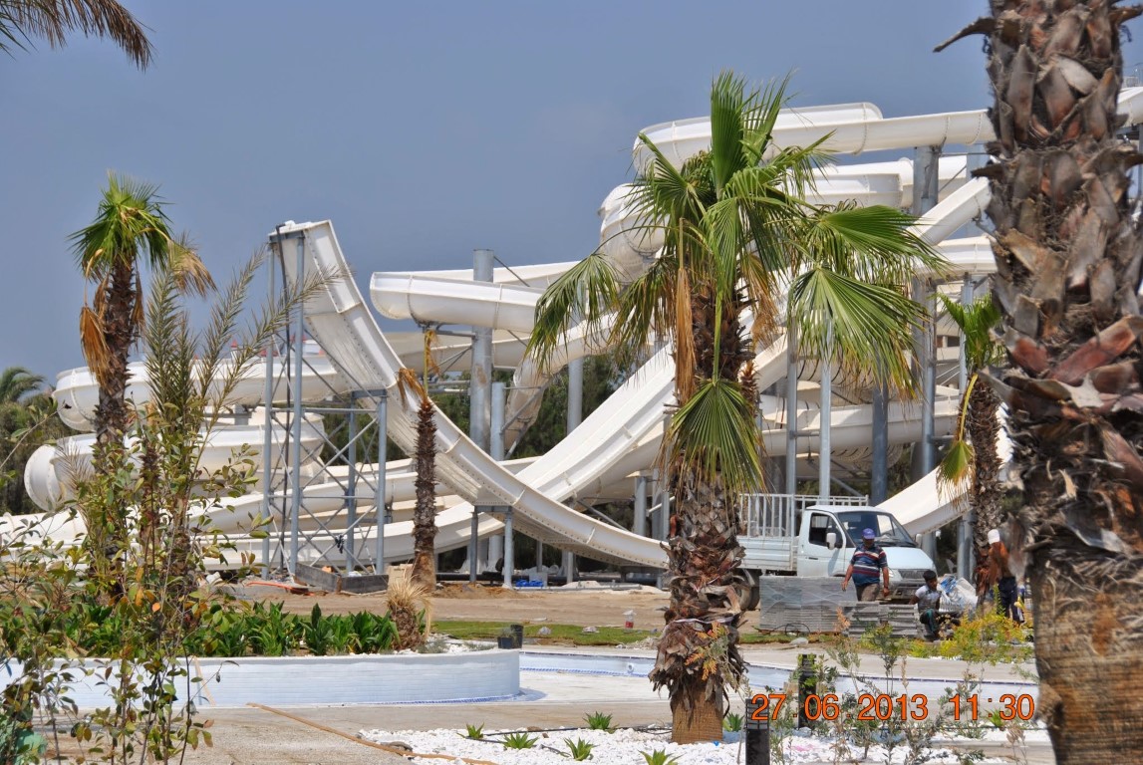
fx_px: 3815
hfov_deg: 17.0
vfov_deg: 11.5
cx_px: 572
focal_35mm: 120
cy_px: 382
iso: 100
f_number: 7.1
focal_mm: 80
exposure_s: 1/800
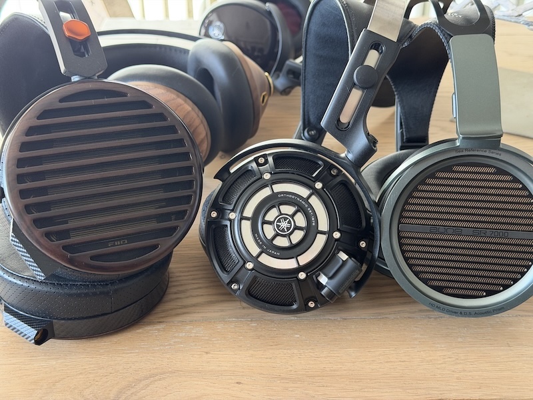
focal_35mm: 48
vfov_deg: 30.3
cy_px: 200
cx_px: 266
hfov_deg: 39.7
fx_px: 739
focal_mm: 6.76
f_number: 1.78
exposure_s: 1/60
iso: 200
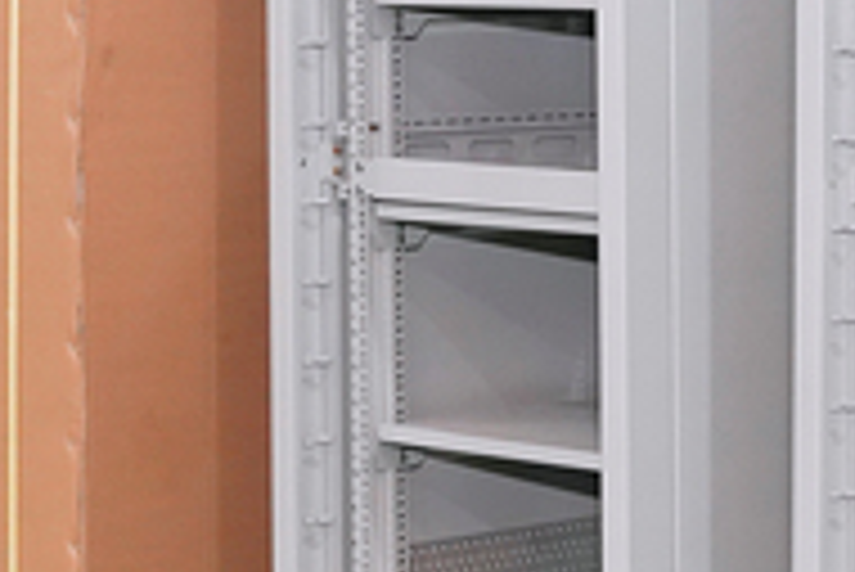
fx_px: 3439
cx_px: 279
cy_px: 119
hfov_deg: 14.1
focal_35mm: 145
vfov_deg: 9.5
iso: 1250
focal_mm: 34.4
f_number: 4.5
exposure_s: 1/80
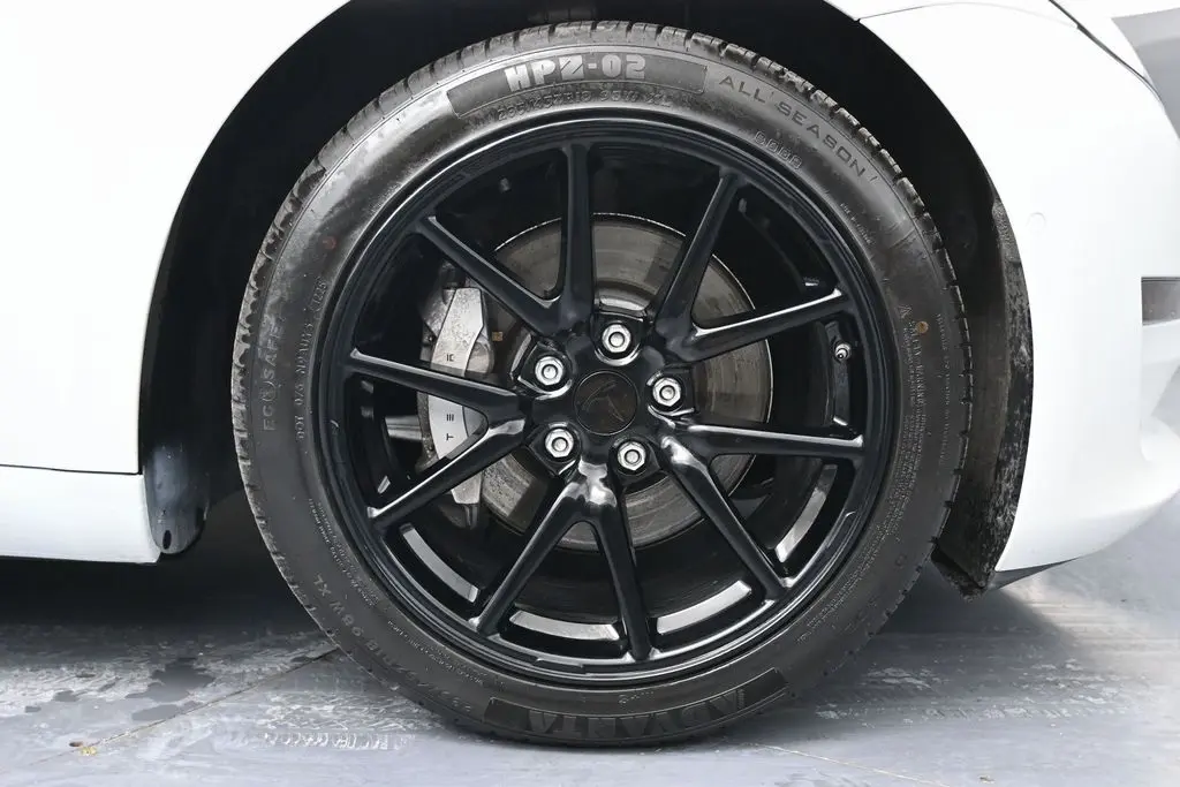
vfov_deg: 35.5
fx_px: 1229
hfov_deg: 51.3
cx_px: 590
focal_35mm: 38
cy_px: 394
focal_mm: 25
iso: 1250
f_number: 4.2
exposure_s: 1/125
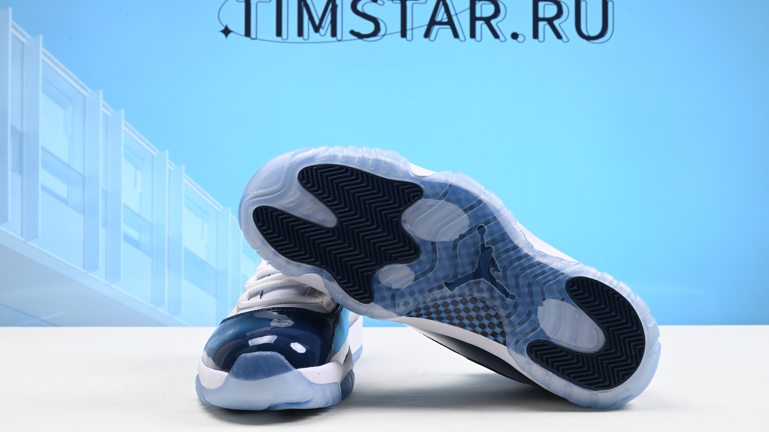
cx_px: 386
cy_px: 217
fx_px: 836
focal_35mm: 41
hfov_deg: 49.4
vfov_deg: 29.0
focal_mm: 39
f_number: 16
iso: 100
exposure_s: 1/2
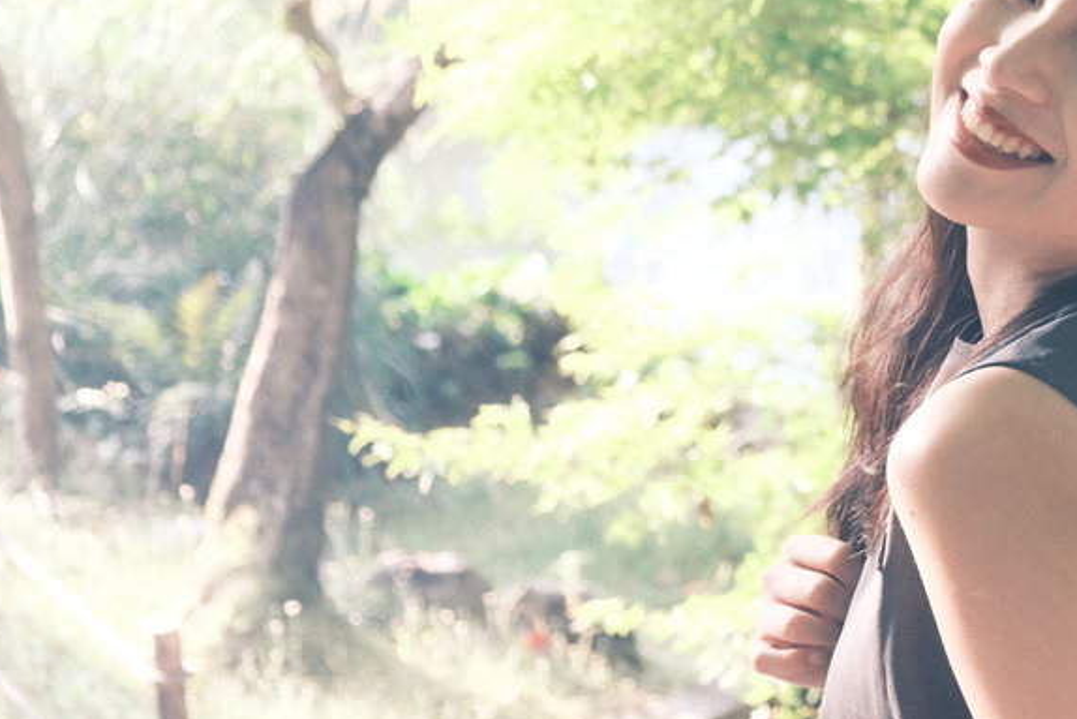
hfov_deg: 18.1
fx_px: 3321
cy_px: 220
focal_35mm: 111
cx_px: 985
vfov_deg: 12.3
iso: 1250
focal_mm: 39
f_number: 3.6
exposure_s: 1/110
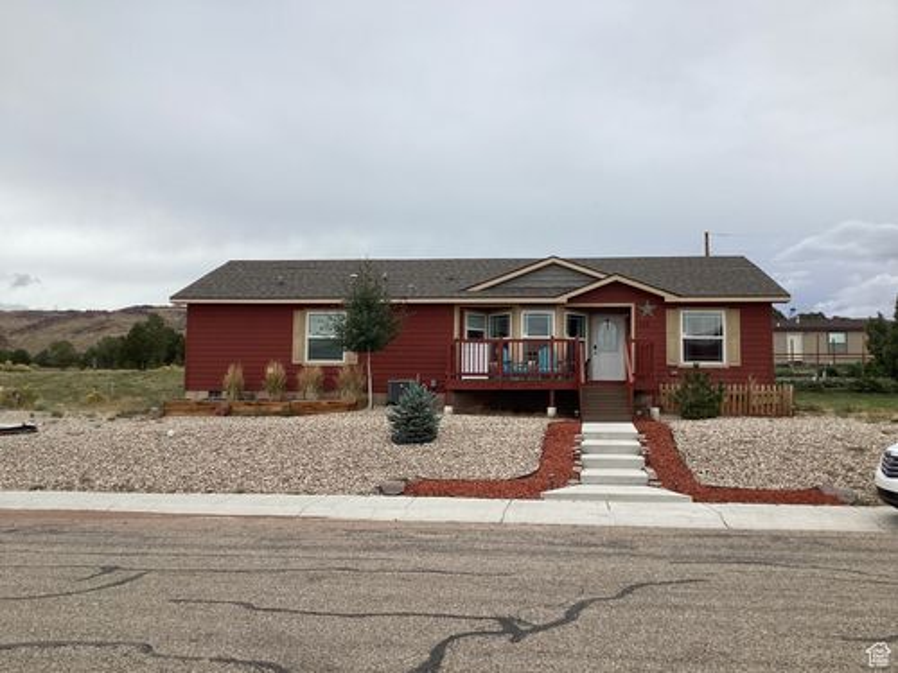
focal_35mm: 31
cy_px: 336
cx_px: 449
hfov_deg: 58.4
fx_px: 804
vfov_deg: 45.4
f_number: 2.4
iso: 25
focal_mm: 3.3
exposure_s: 1/1456
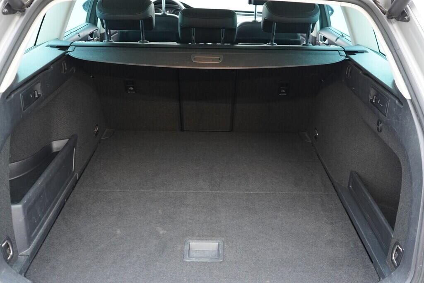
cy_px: 142
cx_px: 212
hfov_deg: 53.1
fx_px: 424
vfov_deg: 36.9
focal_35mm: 36
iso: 1000
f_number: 2.8
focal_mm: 24
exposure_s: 1/40
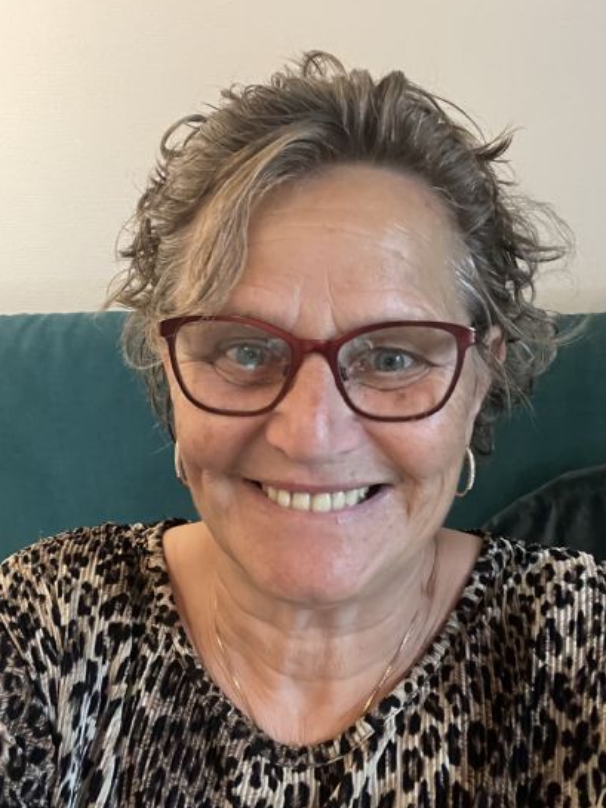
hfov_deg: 43.0
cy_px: 402
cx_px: 313
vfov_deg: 55.3
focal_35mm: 33
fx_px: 770
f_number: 2.2
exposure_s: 1/17
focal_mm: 2.71
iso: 640
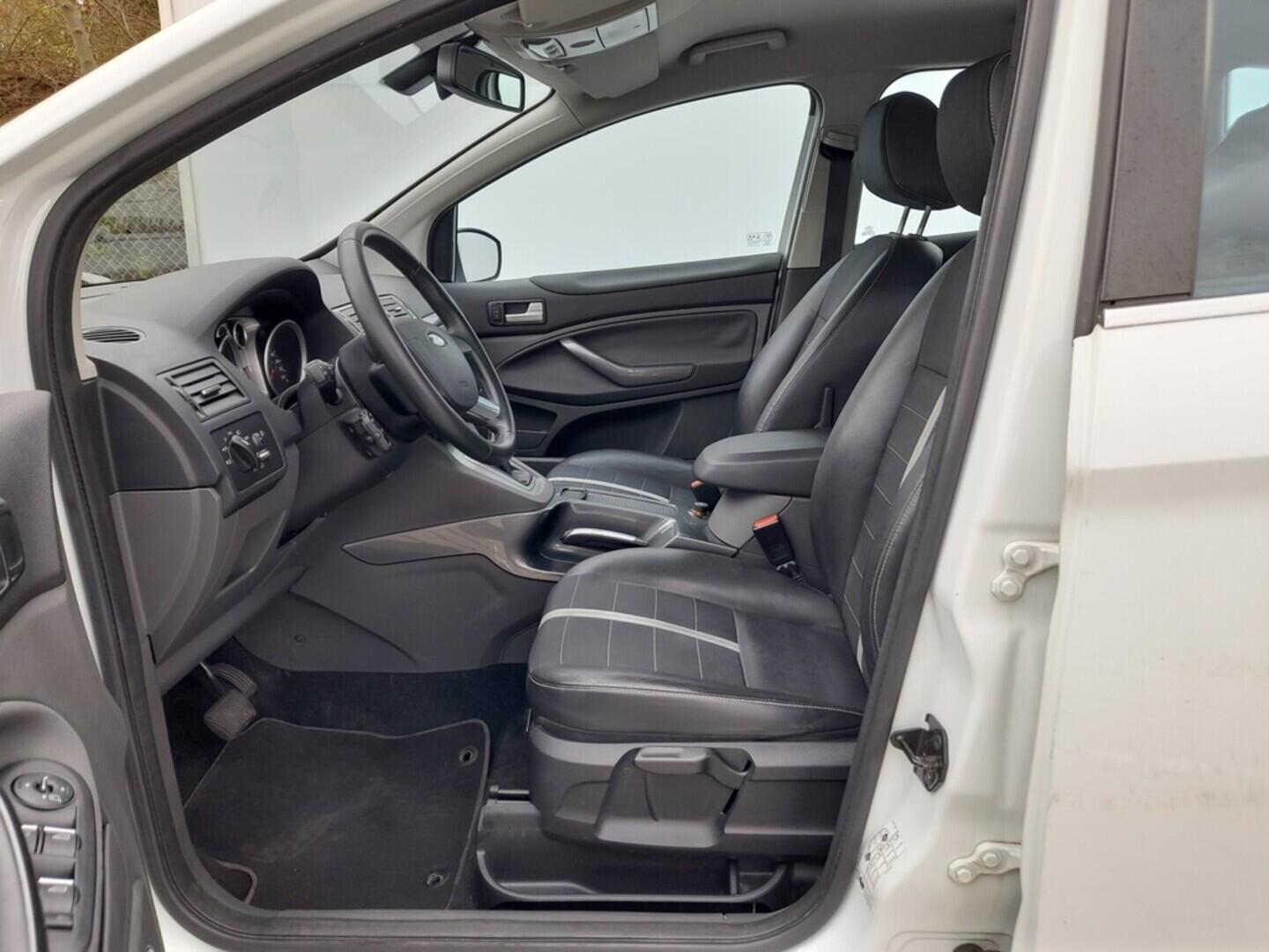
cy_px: 476
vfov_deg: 54.9
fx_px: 916
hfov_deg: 69.4
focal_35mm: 25
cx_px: 634
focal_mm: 4.6
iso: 25
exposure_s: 1/50
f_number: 2
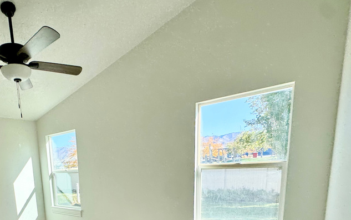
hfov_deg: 70.3
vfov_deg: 45.4
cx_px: 92
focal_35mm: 24
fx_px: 230
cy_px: 206
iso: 40
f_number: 2.2
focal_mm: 2.22
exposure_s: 1/495
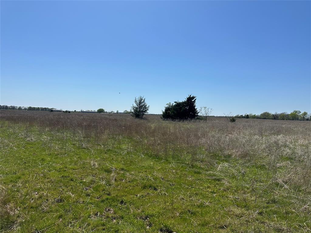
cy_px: 116
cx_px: 156
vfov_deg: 56.8
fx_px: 216
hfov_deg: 71.6
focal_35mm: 24
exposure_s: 1/8929
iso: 80
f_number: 1.78
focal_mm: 6.86
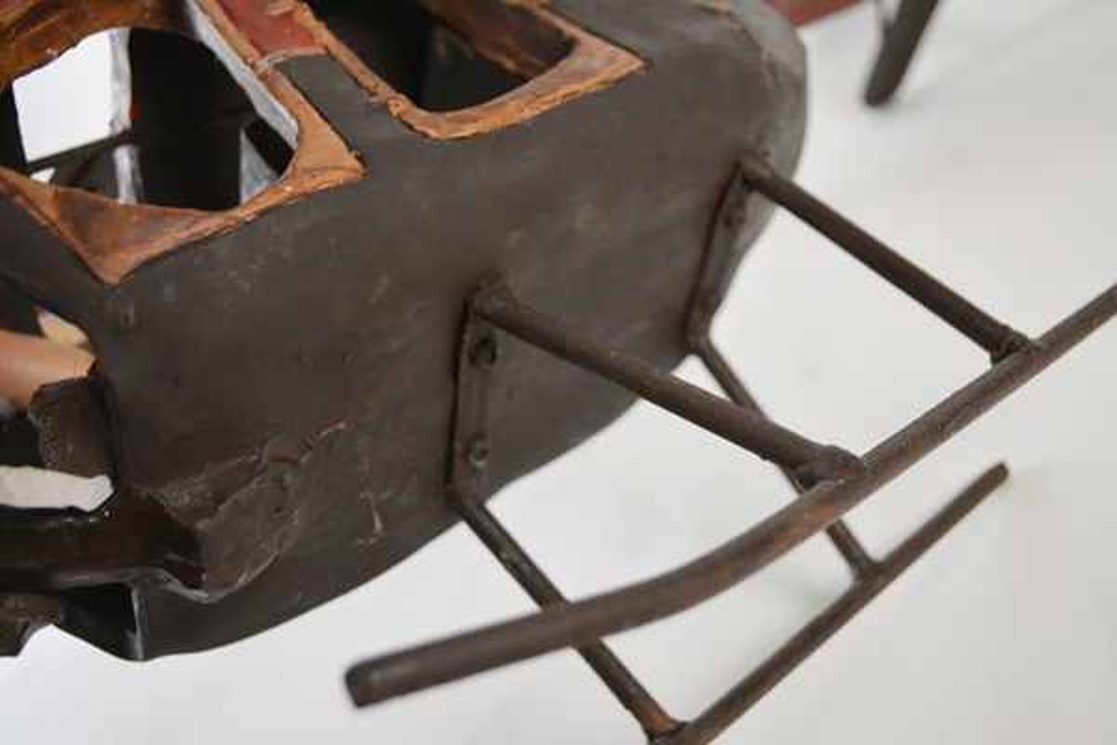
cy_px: 372
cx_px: 558
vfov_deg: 34.2
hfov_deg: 49.6
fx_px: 1210
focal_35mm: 39
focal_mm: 26
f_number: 4.2
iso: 400
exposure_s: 1/60
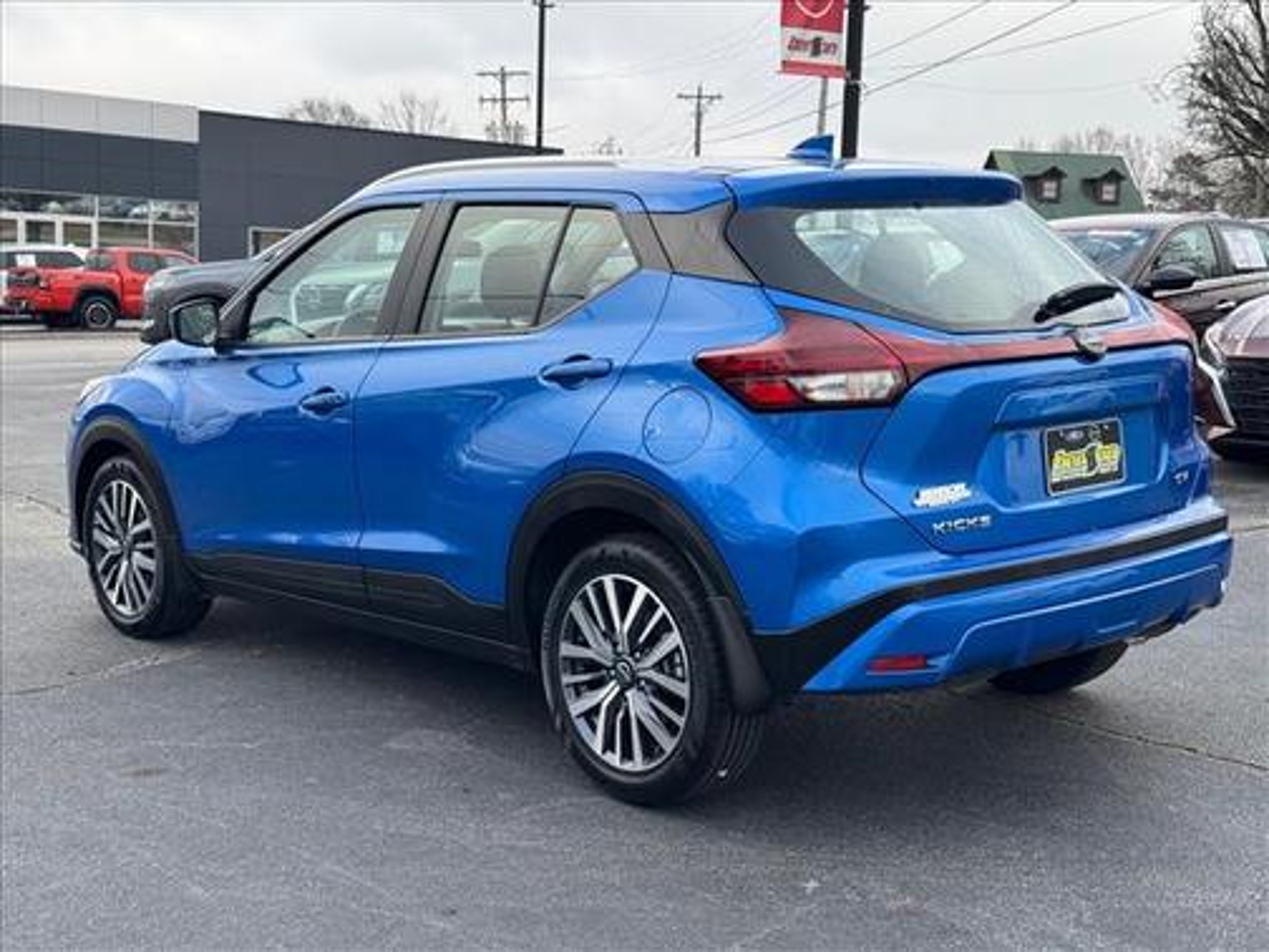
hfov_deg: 39.7
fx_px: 1760
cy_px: 476
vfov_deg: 30.3
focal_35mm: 48
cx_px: 634
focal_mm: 6.76
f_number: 1.78
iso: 64
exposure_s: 1/756
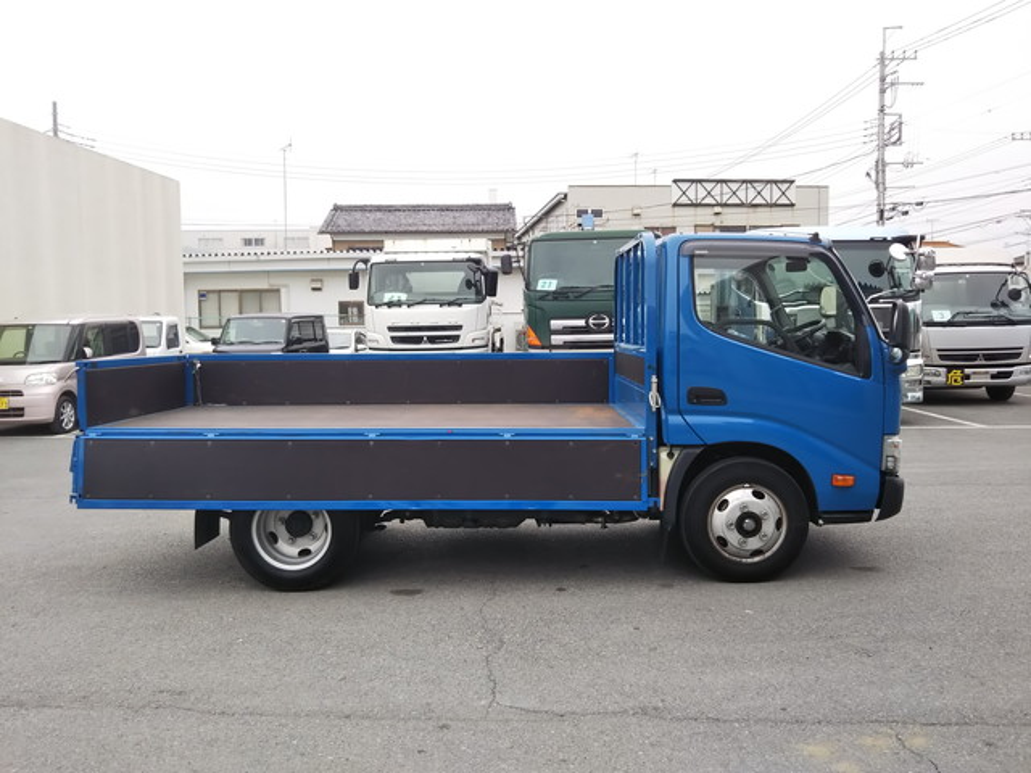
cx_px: 516
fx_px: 894
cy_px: 386
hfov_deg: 60.0
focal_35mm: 30
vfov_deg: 46.8
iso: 20
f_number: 2.2
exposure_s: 1/204
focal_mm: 4
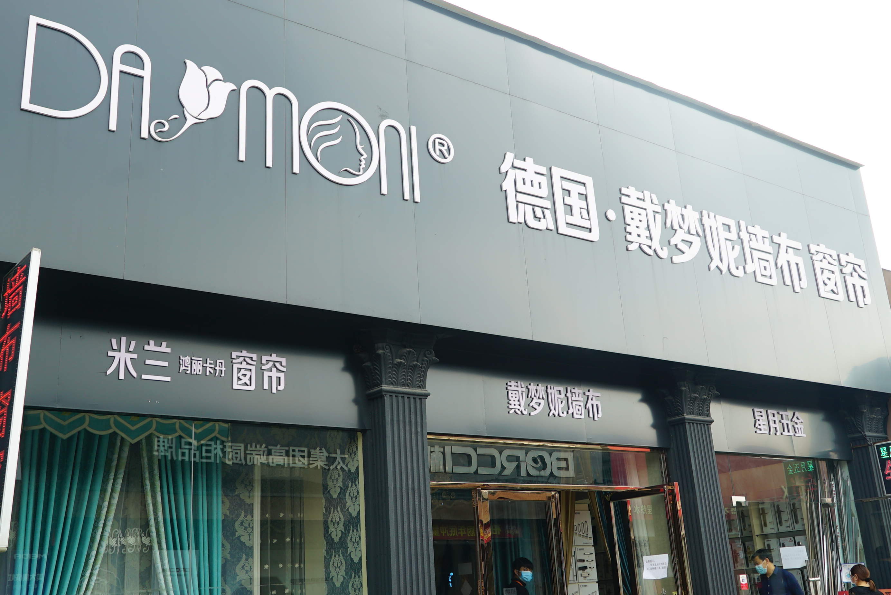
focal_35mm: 36
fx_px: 891
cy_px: 298
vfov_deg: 36.9
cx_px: 446
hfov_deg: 53.1
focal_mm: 24
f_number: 6.3
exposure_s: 1/60
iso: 100
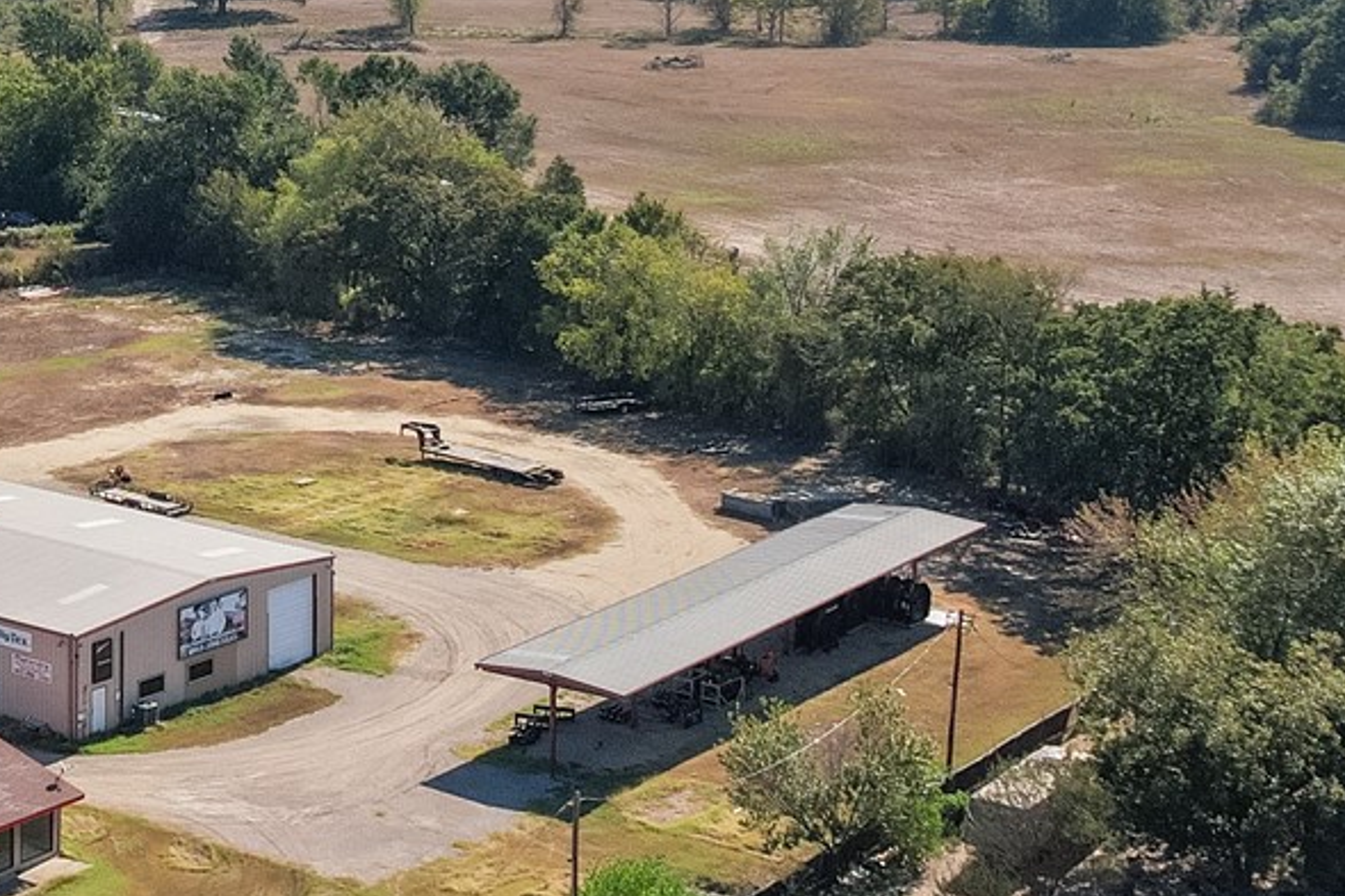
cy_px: -71
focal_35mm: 81
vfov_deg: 16.4
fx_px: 3025
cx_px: 144
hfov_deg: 24.4
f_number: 2.8
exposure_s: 1/180
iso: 140
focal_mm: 8.38
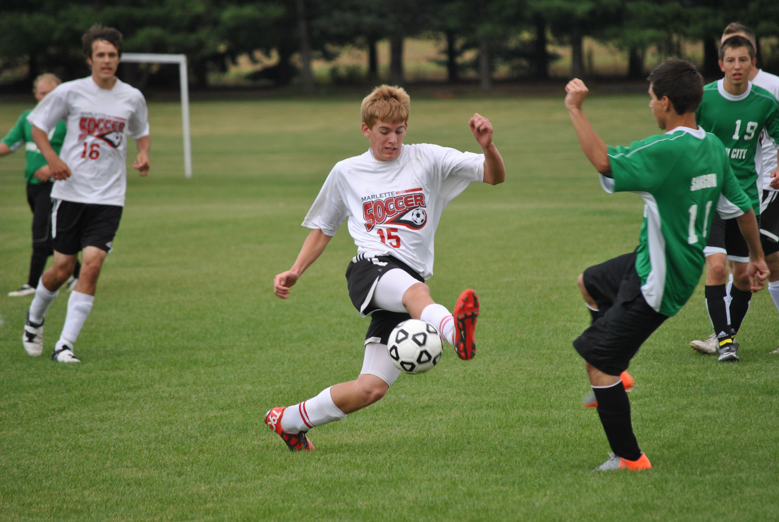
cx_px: 390
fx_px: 6499
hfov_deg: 6.9
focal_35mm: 300
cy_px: 261
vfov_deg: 4.6
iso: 400
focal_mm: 200
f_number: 5.6
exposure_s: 1/500
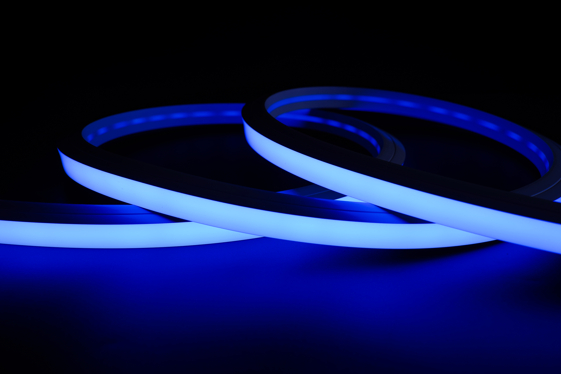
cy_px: 189
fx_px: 686
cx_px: 281
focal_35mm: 44
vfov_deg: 30.5
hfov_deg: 44.5
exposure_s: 1/60
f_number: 8
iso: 50
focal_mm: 43
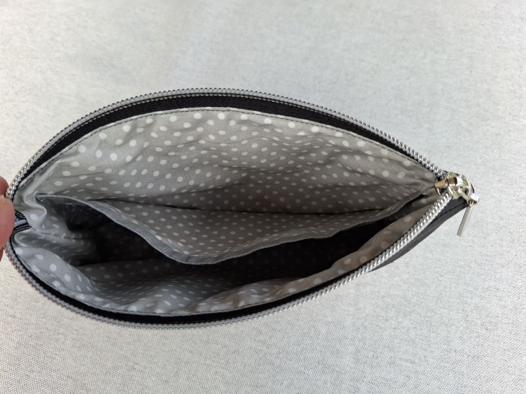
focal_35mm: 23
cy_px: 197
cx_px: 263
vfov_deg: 58.9
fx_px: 349
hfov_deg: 73.9
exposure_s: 1/147
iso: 50
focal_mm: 5.54
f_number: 1.8
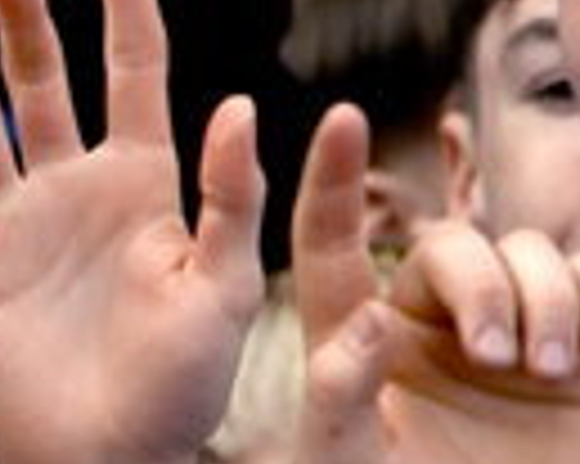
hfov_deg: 0.6
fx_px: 51115
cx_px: -1147
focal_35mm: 2980
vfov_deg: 0.5
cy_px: 403
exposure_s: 1/1250
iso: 800
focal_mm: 400
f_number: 7.1
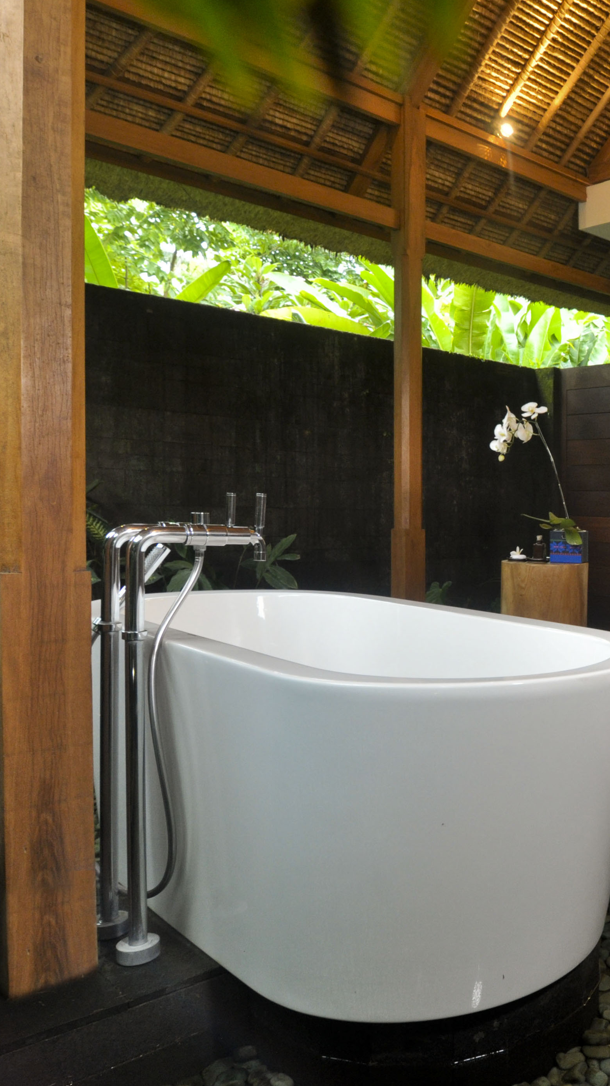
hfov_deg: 34.0
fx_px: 834
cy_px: 531
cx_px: 693
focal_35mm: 29
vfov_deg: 66.1
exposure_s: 1/2.5
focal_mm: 12
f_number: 7.1
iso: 400
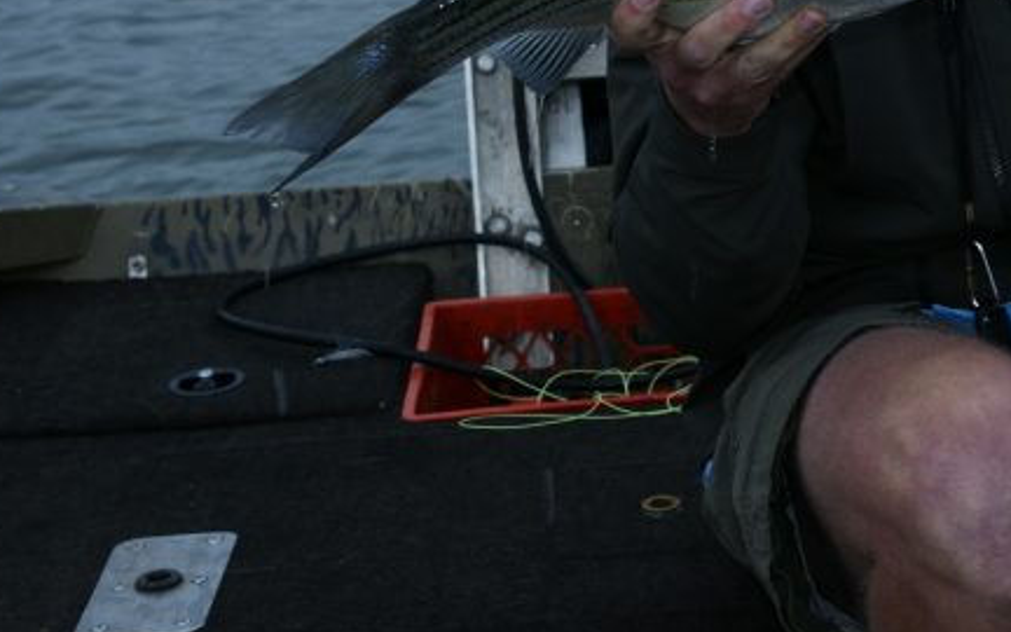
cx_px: 826
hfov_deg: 23.9
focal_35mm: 85
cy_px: 67
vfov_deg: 15.2
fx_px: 2342
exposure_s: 1/60
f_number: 4.5
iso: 200
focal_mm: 30
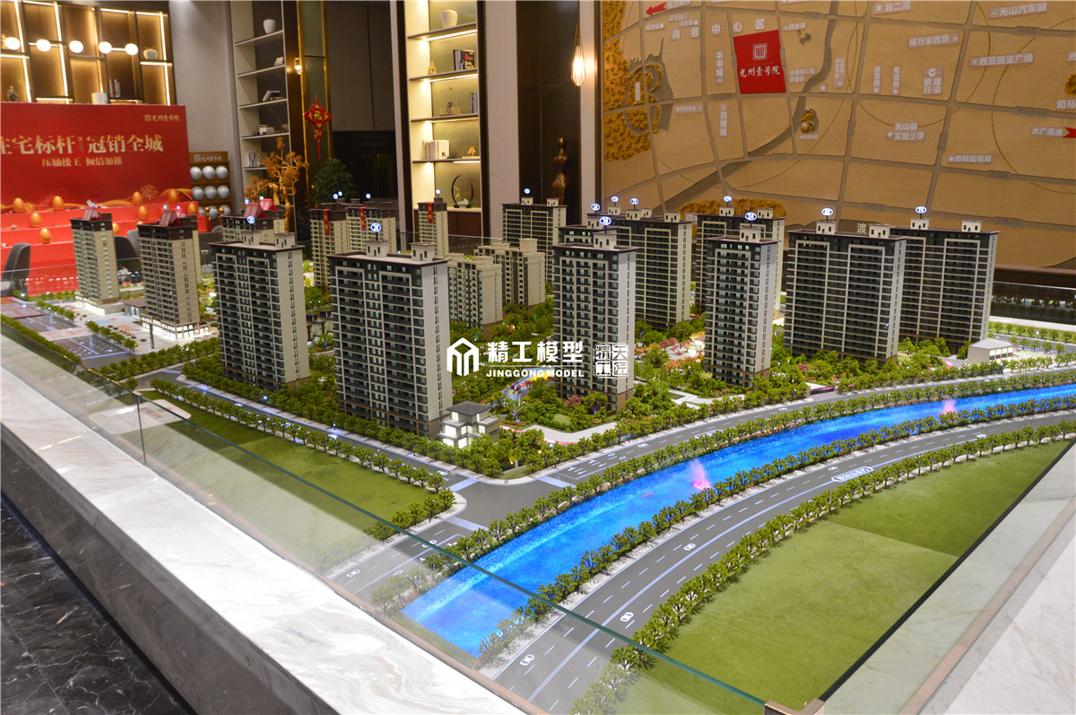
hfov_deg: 67.4
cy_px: 358
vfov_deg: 47.8
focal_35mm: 27
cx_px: 538
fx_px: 806
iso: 640
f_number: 6.3
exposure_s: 1/15
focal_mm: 18
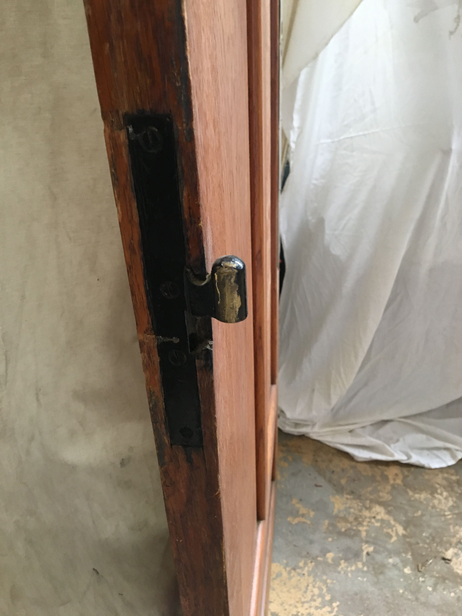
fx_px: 516
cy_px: 308
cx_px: 231
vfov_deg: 61.7
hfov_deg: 48.2
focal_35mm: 29
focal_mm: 4.15
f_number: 2.2
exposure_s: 1/33
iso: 160
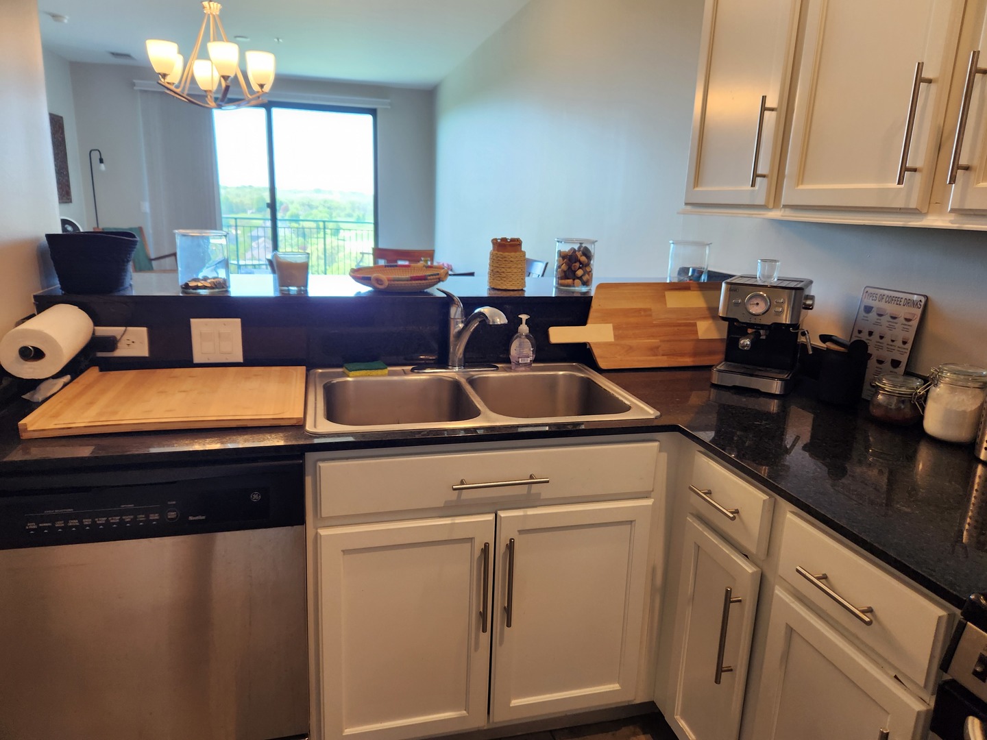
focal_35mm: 23
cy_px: 370
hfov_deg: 73.9
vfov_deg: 58.9
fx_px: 656
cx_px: 494
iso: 200
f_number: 1.8
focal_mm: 5.4
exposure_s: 1/120
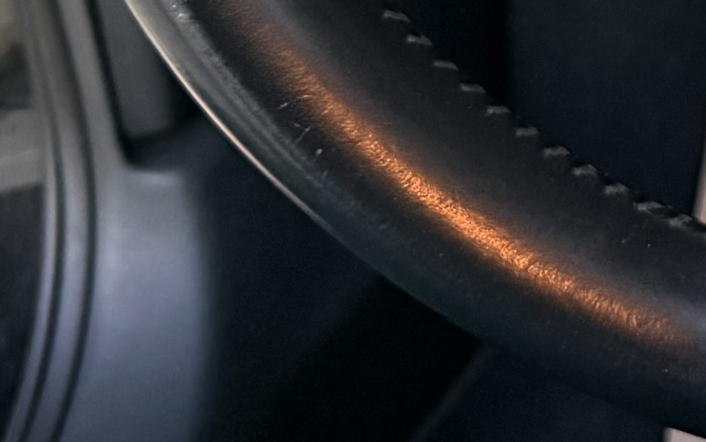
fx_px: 2328
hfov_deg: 15.4
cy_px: -579
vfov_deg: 9.7
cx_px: 1167
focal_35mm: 121
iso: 640
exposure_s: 1/50
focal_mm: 6.76
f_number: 1.78
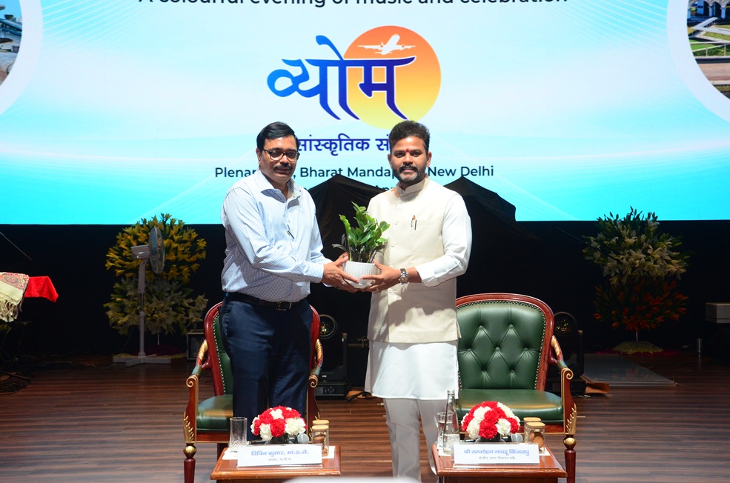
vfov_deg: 23.7
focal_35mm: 57
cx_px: 365
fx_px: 1153
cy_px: 242
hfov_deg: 35.1
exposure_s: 1/125
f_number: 5.6
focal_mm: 38
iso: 1400
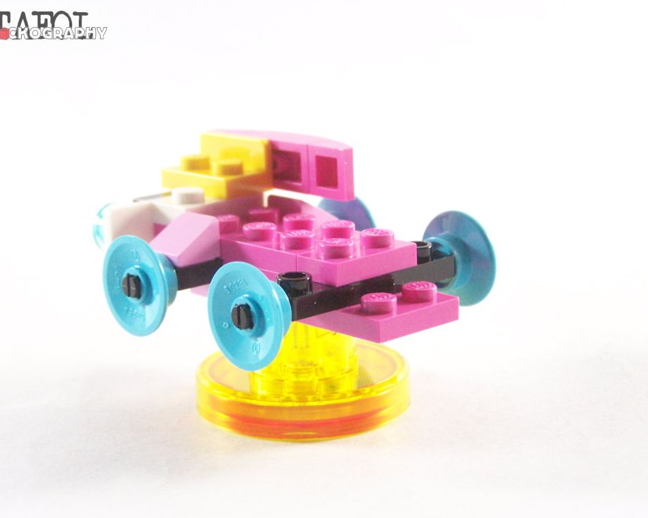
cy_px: 258
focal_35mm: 86
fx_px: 1649
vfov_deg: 17.9
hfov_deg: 22.2
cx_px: 317
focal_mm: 13.7
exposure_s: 1/60
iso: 400
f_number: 3.2
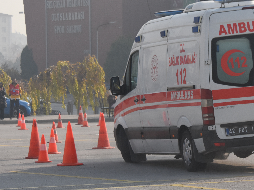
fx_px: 2003
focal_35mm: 273
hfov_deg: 7.2
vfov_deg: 5.4
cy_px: 98
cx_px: 205
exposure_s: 1/3200
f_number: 6.3
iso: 800
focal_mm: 98
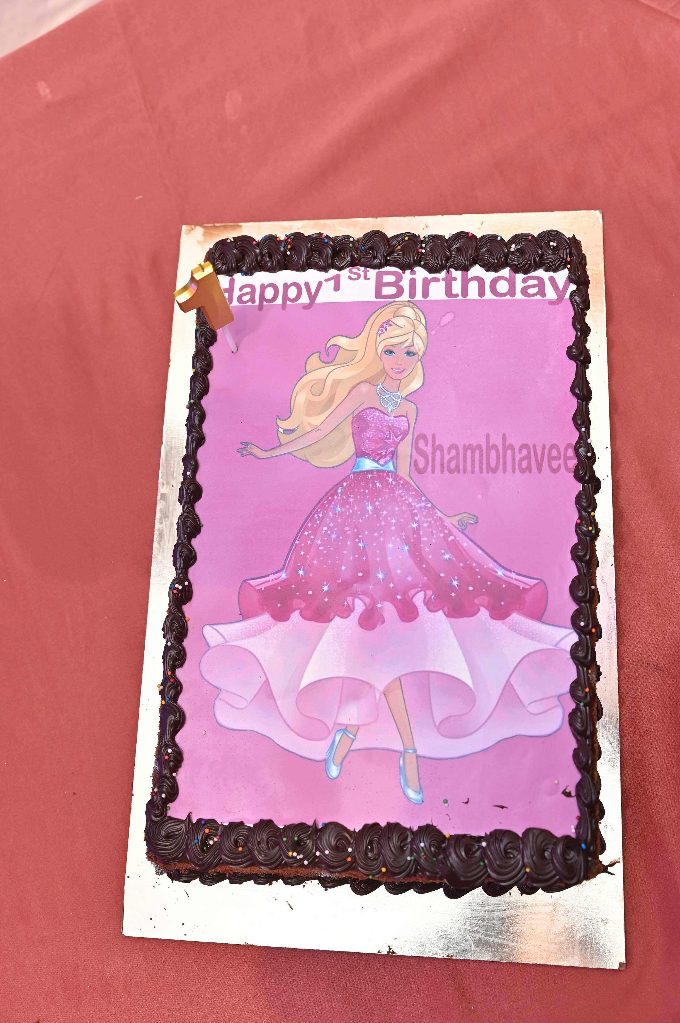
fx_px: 1021
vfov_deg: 53.2
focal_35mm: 36
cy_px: 512
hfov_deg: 36.8
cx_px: 340
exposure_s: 1/160
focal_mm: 36
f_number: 4.5
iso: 500
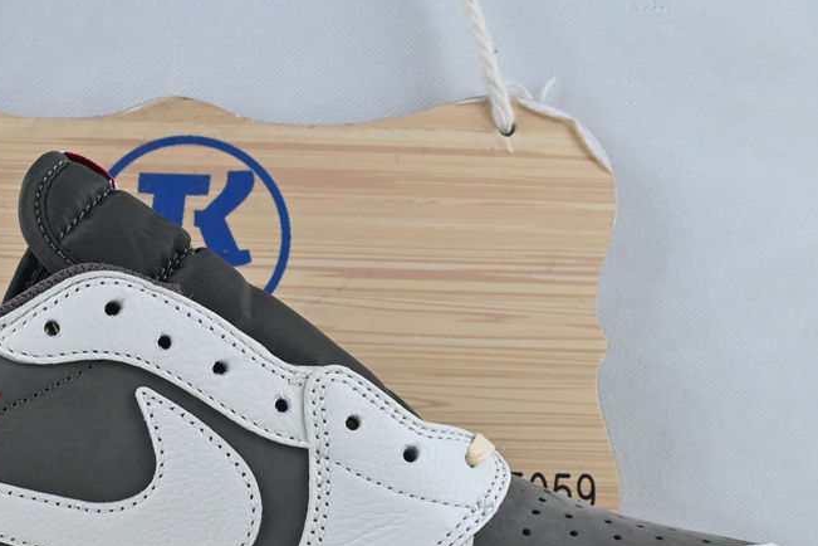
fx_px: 1886
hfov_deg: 24.2
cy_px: 459
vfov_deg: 16.3
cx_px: 194
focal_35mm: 83
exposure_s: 1/160
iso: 1000
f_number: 10
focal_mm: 30
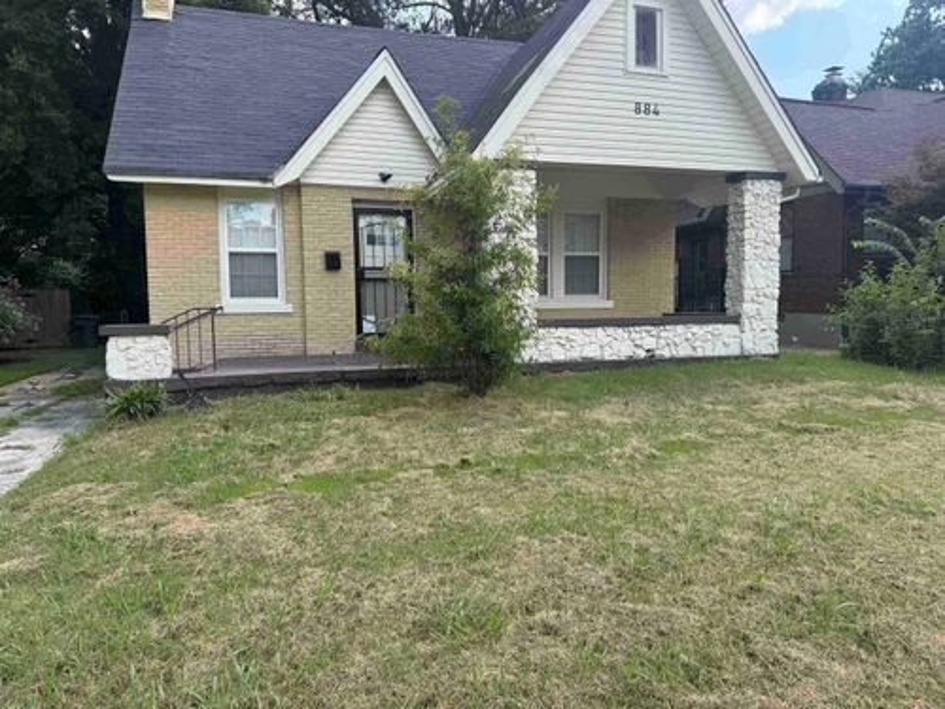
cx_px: 472
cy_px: 354
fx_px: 655
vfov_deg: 56.8
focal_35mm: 24
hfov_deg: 71.6
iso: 80
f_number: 1.78
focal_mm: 6.76
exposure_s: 1/1026
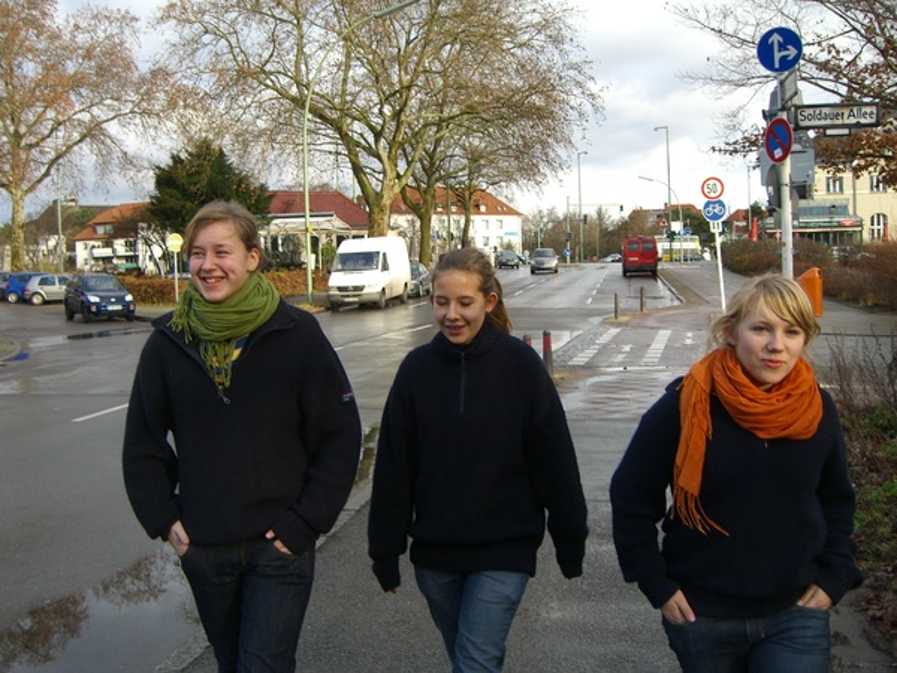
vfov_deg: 37.7
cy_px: 336
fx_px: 985
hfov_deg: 49.0
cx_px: 448
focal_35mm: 38
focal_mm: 7.9
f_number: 2.8
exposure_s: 1/200
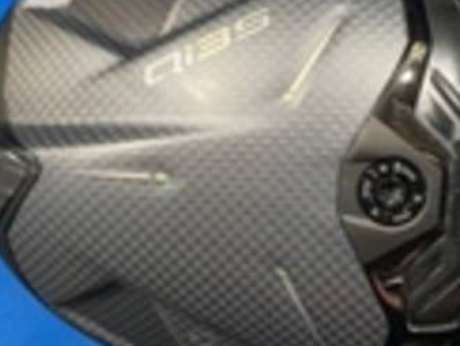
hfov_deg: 37.4
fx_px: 678
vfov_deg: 28.6
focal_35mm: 51
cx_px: 246
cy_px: 151
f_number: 1.8
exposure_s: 1/60
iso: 160
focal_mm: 4.25
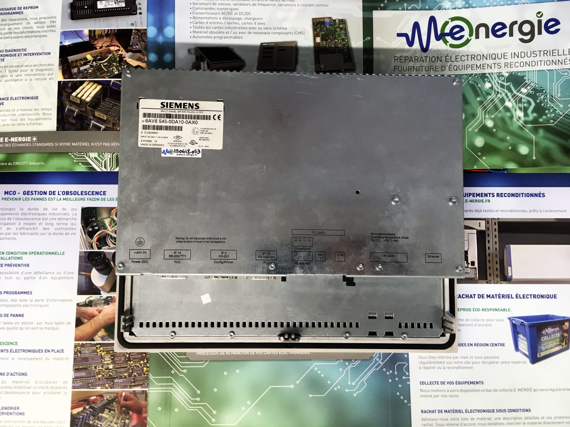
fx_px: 478
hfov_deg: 61.7
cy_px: 214
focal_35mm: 29
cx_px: 285
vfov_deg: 48.2
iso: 32
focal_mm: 4.15
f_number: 2.2
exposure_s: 1/33
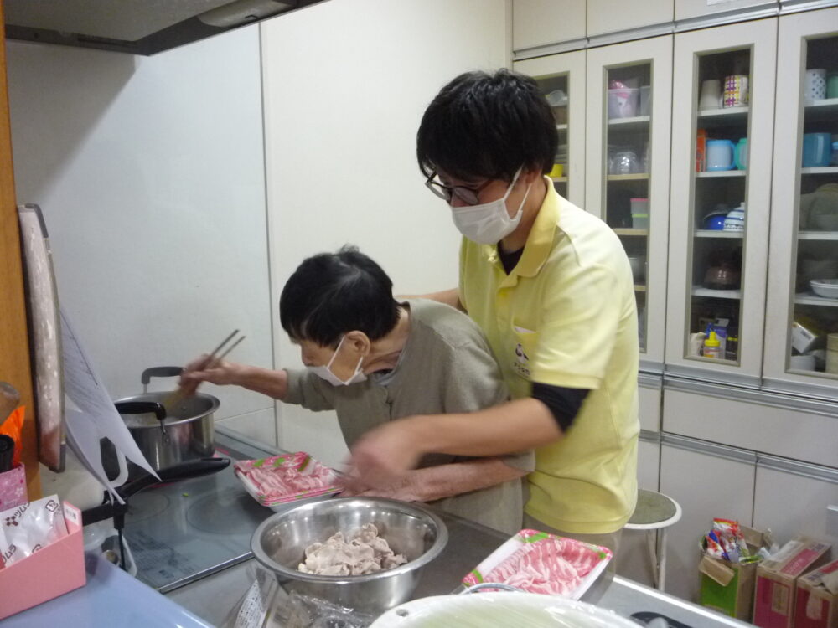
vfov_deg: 46.8
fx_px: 726
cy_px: 314
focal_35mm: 30
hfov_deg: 60.0
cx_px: 419
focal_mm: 5.2
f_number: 3.3
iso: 400
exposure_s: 1/25
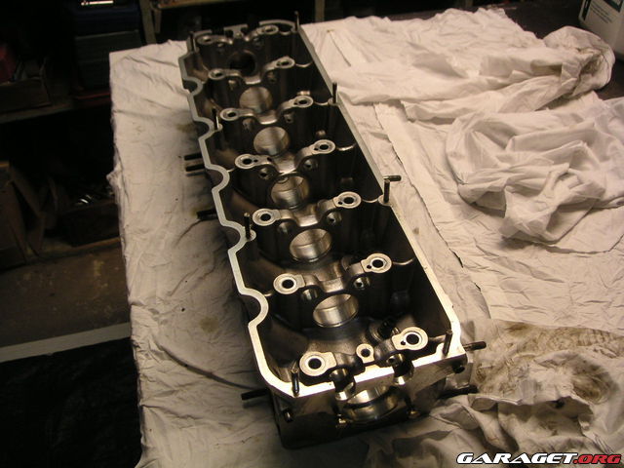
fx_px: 667
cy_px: 234
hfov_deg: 50.1
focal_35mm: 37
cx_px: 312
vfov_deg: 38.7
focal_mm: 5.7
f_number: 2.8
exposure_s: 1/45
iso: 80
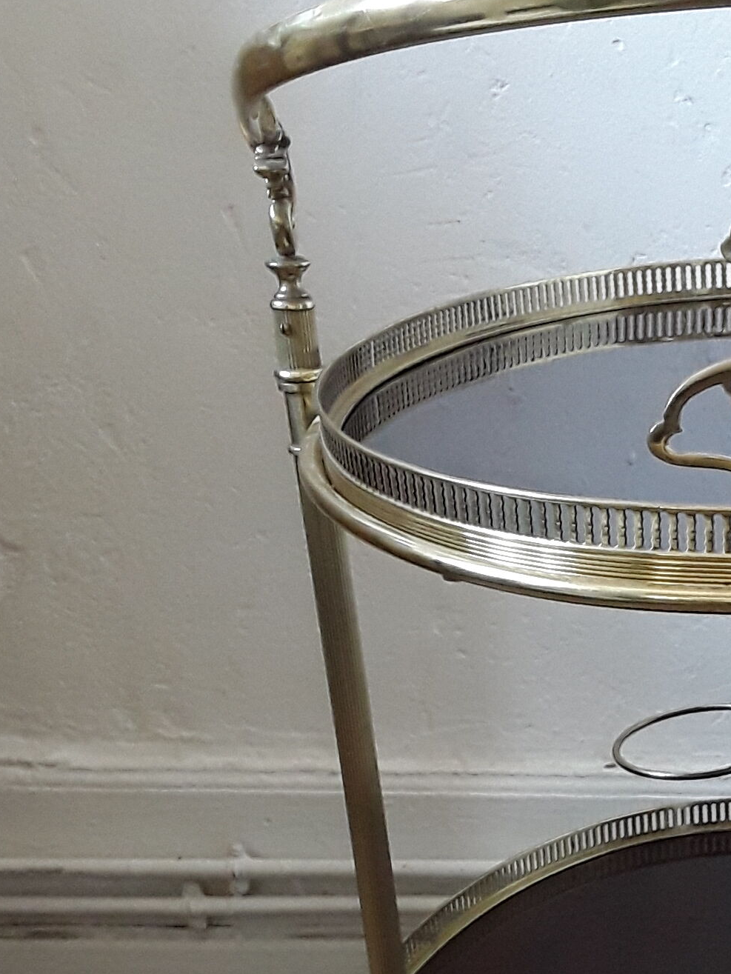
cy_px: 881
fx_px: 1886
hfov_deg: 21.1
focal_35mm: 67
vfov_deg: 27.9
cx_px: 755
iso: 160
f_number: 1.9
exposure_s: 1/33
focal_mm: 2.91
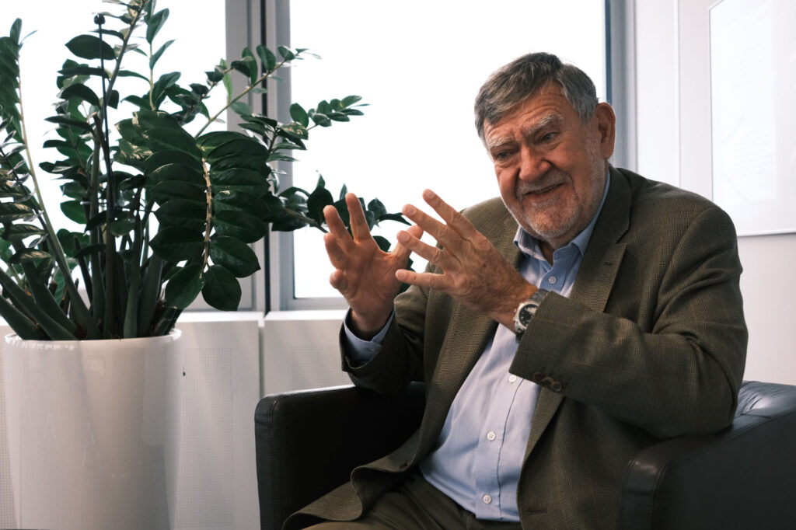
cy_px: 265
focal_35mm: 41
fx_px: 906
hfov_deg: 47.4
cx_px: 398
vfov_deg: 32.6
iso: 1600
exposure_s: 1/180
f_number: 3.2
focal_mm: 27
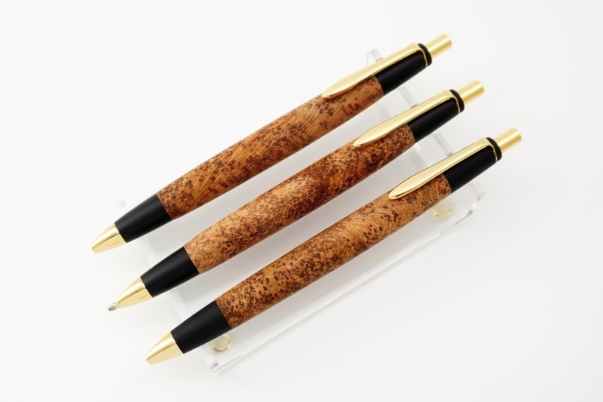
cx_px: 302
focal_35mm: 24
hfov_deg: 73.8
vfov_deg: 53.1
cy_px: 201
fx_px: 402
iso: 400
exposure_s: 1/250
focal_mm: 16
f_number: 4
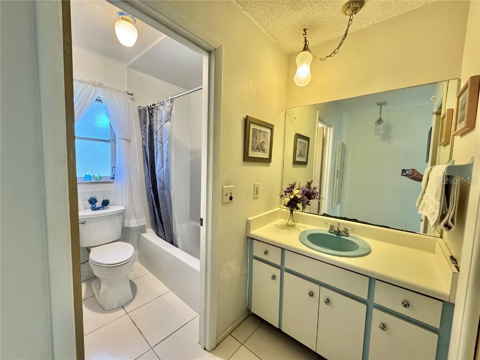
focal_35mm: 14
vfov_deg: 85.7
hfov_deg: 102.1
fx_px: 194
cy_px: 180
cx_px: 240
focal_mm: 2.22
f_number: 2.2
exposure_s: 1/120
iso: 320
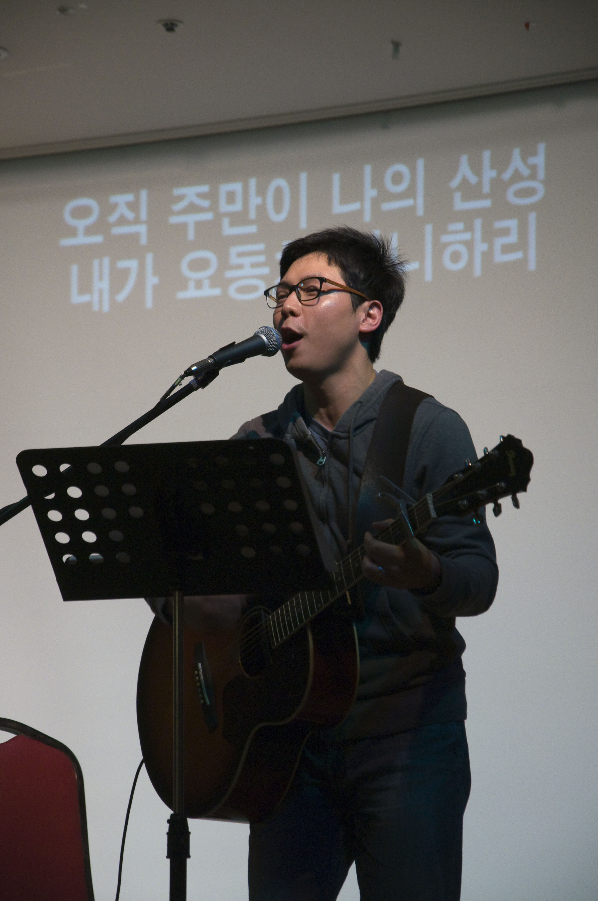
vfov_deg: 13.1
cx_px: 299
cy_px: 450
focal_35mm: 158
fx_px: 3934
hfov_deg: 8.7
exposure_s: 1/60
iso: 400
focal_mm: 105
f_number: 8
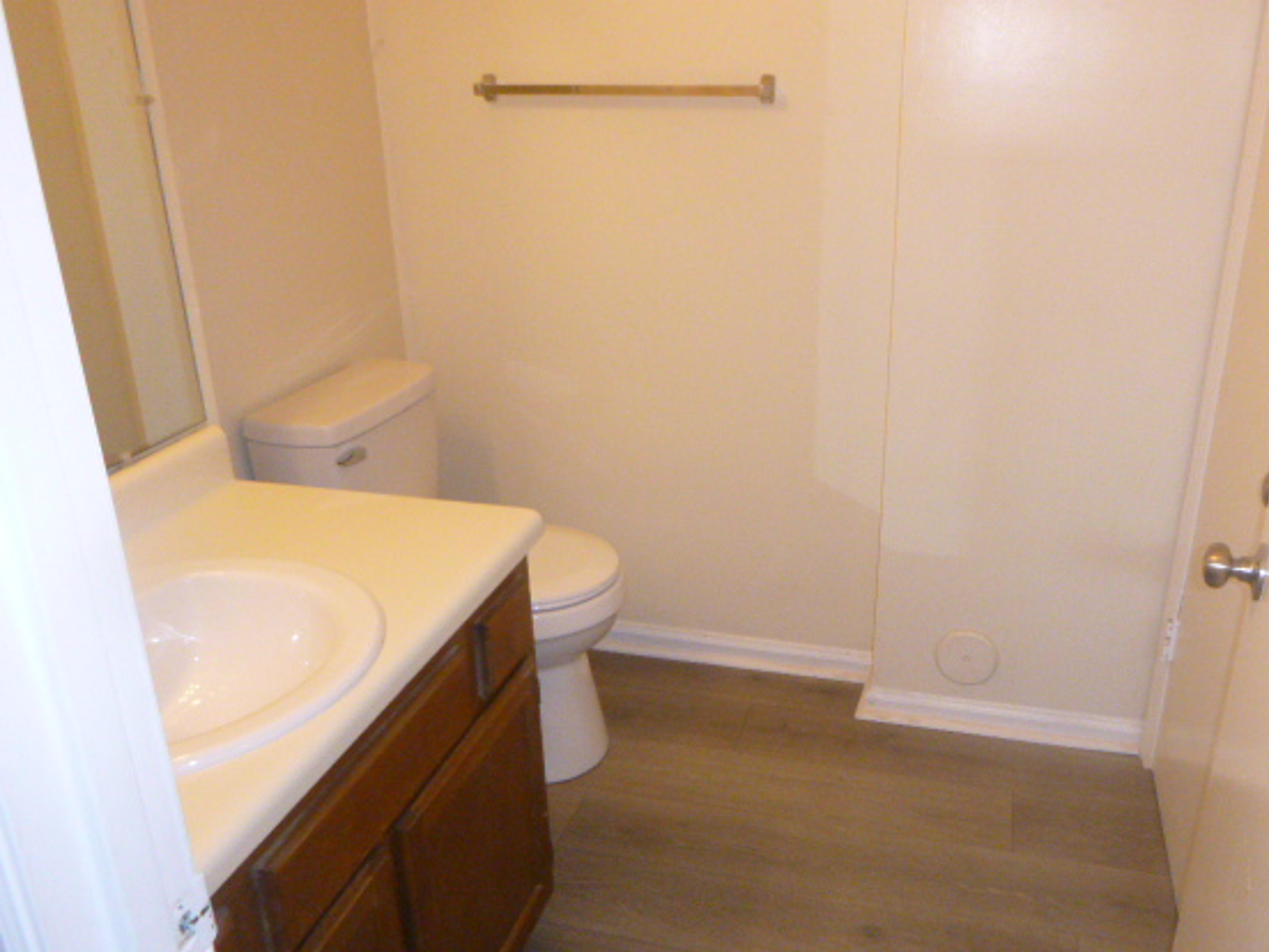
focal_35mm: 29
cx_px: 733
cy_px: 478
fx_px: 1063
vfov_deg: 48.2
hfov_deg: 61.3
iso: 400
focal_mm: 4.5
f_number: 3.9
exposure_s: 1/60
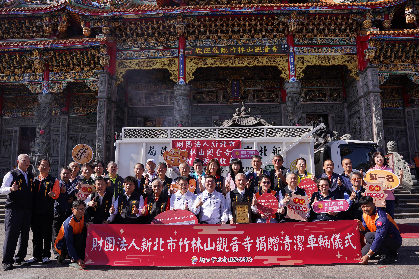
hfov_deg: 62.4
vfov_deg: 44.0
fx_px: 346
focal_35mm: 30
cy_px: 140
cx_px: 210
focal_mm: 29.7
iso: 125
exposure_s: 1/320
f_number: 8
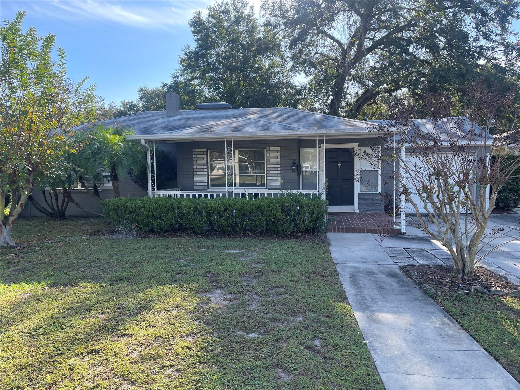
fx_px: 391
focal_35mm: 26
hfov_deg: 67.3
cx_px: 260
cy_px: 195
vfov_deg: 53.1
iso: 50
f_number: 1.6
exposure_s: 1/887
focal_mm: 5.1
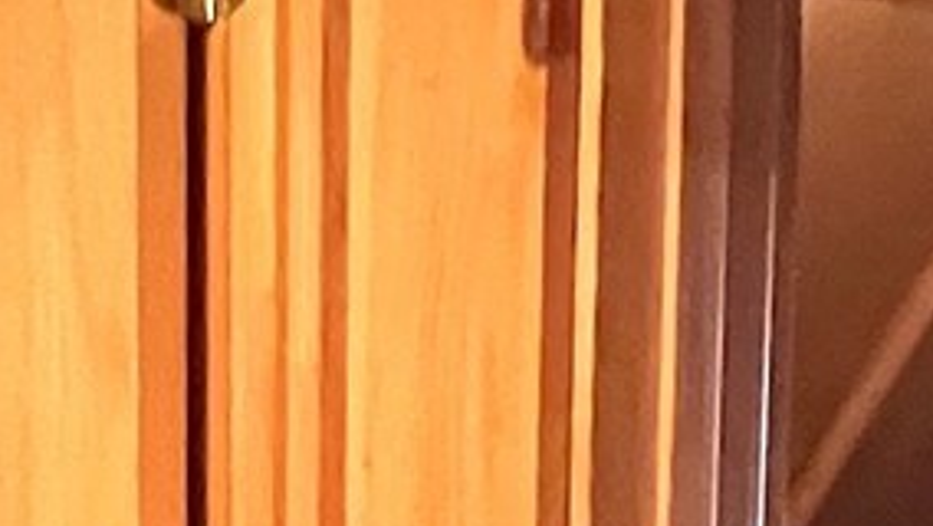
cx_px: 151
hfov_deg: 18.4
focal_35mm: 115
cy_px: 1834
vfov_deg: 8.1
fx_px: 2846
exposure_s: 1/40
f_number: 1.8
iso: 1000
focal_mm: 1.57
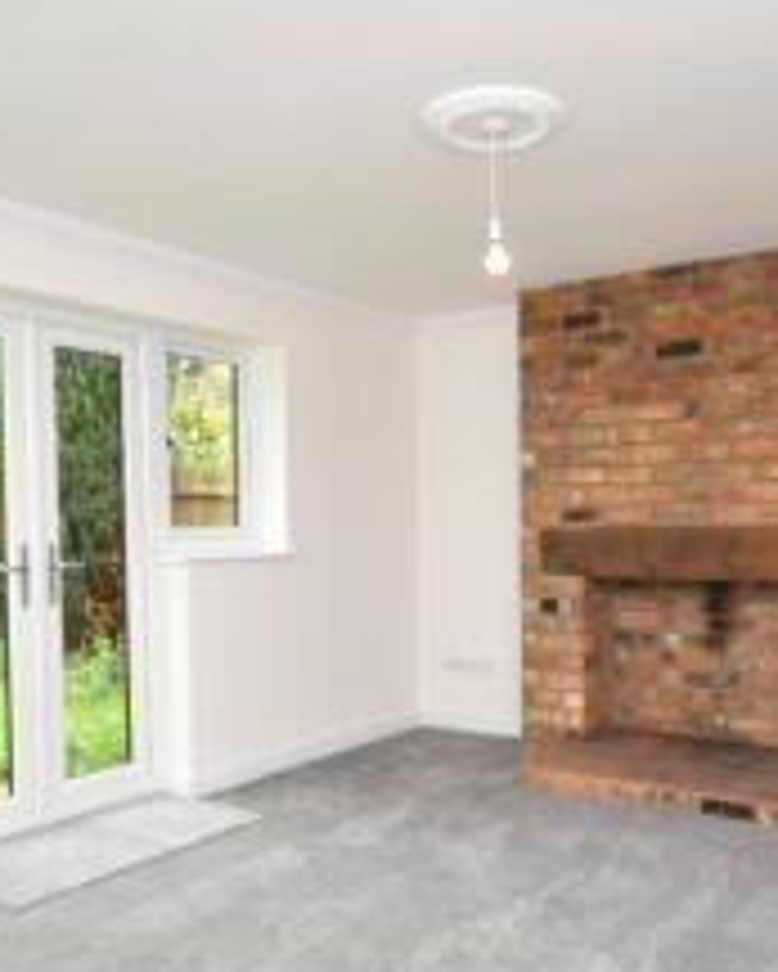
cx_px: 432
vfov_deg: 56.9
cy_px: 556
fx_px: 892
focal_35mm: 31
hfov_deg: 47.1
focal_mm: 10
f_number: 5
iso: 200
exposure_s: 1/60
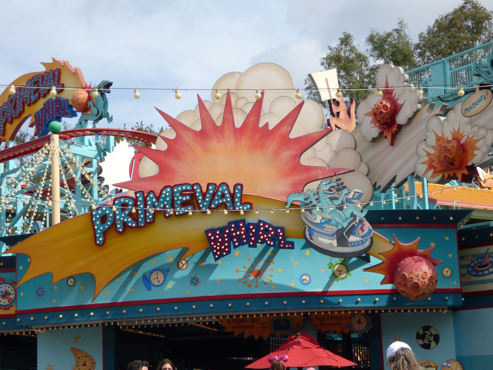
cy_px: 185
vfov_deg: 18.9
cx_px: 246
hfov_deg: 25.0
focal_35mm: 78
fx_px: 1111
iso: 100
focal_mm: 13.11
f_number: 4.4
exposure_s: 1/800
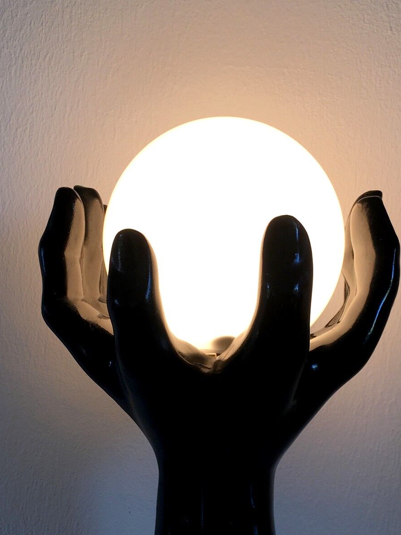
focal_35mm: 49
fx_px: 757
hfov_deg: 29.7
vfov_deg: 38.0
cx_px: 221
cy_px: 399
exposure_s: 1/100
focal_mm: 4.15
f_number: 2.2
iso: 25
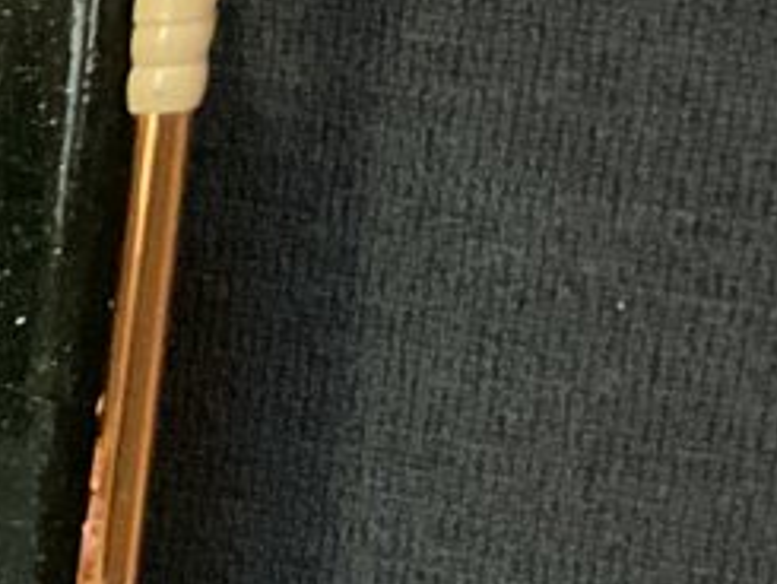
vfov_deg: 8.3
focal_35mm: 179
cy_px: 290
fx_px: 4020
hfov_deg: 8.9
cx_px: -1584
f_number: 1.8
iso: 250
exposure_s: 1/40
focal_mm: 3
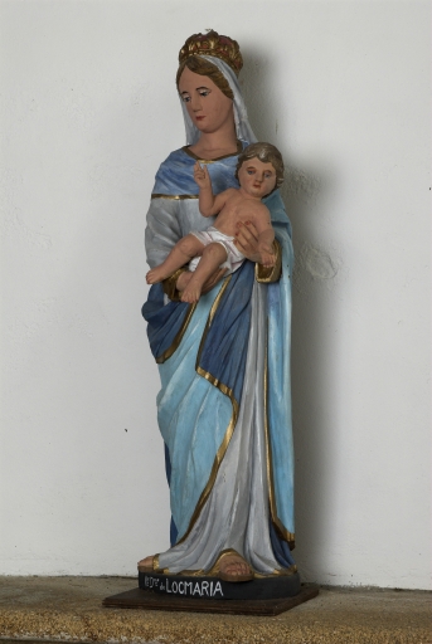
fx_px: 1749
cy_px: 322
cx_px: 216
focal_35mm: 98
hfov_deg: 14.1
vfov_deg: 20.9
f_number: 11
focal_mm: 65
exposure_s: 2
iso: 200
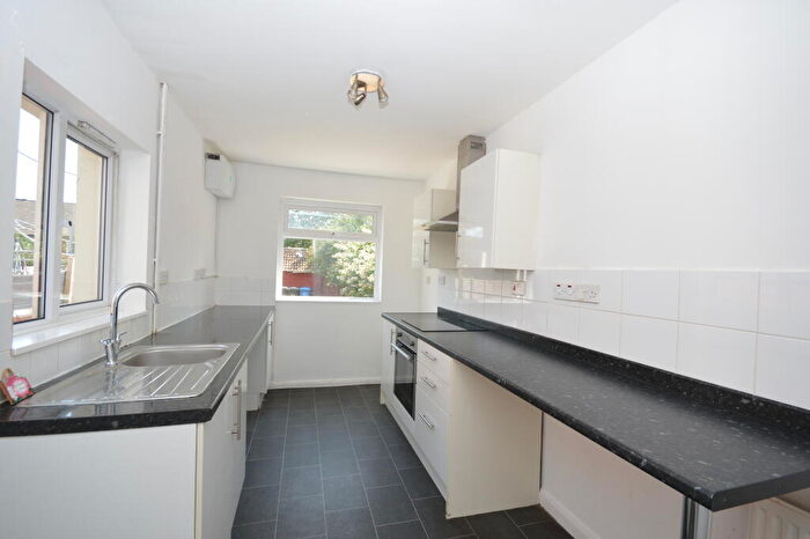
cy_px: 270
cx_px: 405
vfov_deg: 77.3
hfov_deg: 100.4
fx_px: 337
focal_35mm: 15
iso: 360
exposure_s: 1/125
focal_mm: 10
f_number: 5.6
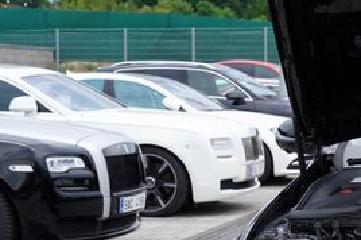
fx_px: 1112
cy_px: 172
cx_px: 540
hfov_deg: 16.8
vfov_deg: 12.3
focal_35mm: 111
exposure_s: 1/125
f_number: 5.6
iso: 100
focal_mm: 29
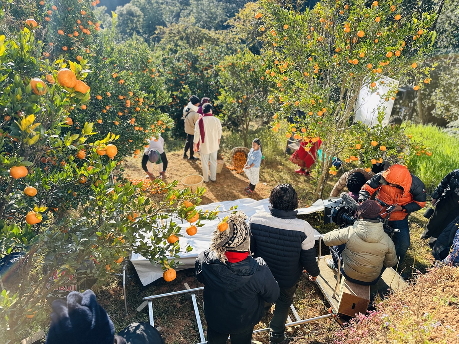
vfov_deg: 56.8
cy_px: 172
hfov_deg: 71.6
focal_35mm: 24
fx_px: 318
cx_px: 230
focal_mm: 6.86
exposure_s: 1/1019
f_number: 1.78
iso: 80
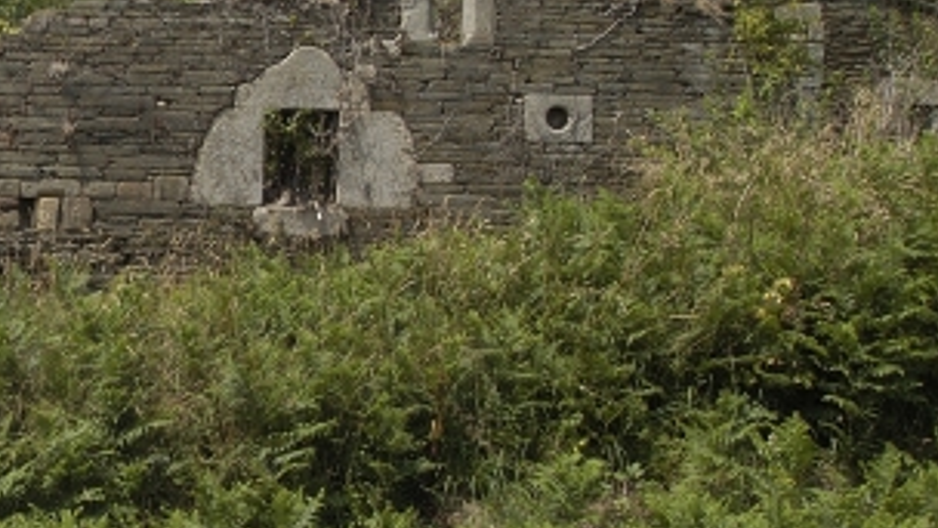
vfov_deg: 17.9
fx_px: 1674
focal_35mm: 67
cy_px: 216
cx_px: 62
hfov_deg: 29.7
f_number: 13
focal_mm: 17
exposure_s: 1/160
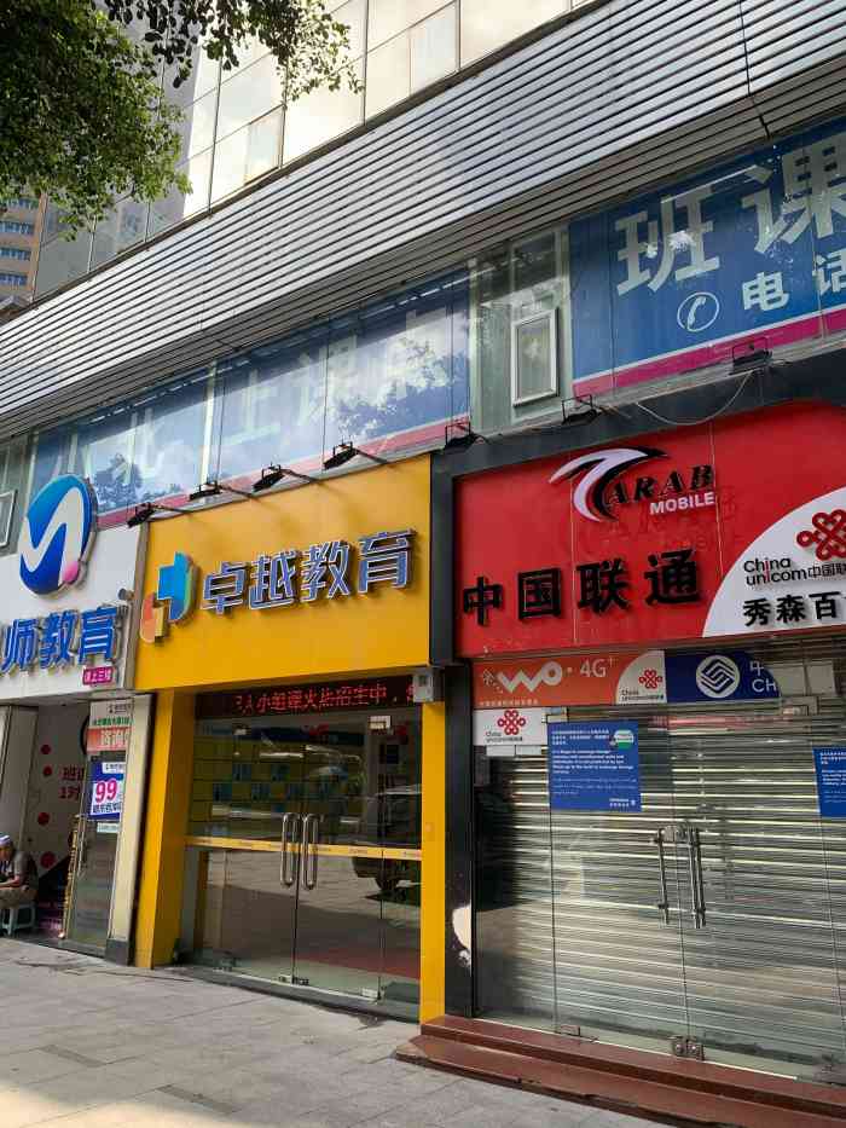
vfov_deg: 67.3
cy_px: 564
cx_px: 423
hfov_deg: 53.1
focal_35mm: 26
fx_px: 847
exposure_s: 1/441
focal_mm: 4.25
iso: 25
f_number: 1.8
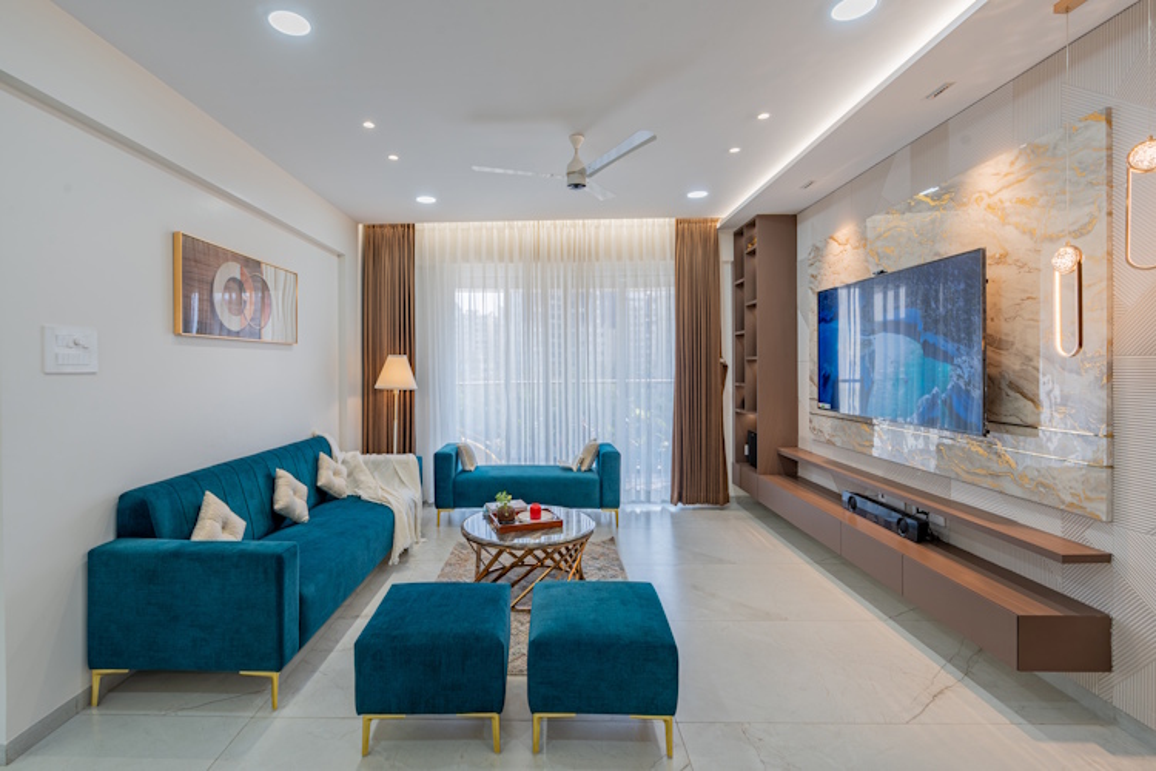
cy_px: 386
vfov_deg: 73.7
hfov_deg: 96.7
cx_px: 578
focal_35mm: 16
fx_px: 514
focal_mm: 16
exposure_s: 1/50
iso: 160
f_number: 9
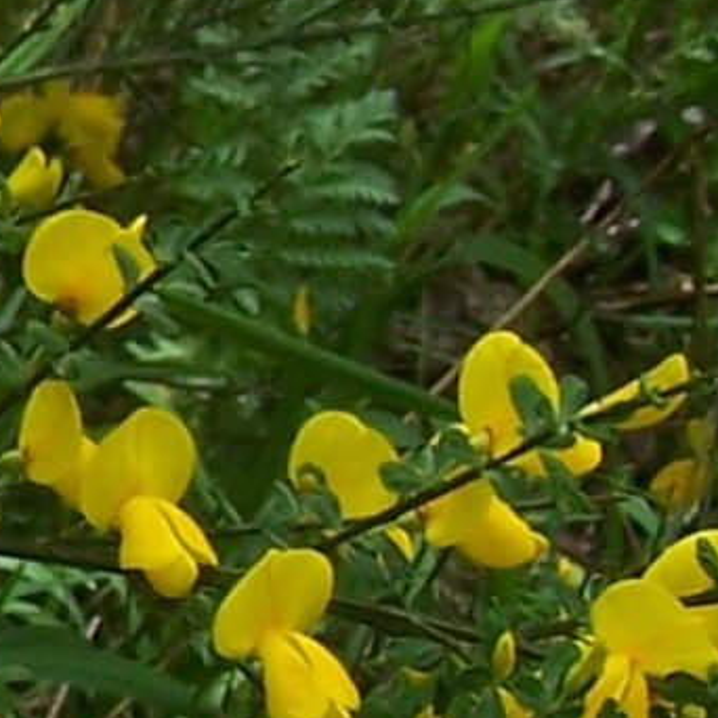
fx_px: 7462
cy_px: 277
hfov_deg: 5.3
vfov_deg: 5.5
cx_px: -1274
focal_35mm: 318
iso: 80
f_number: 3
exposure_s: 1/350
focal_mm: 8
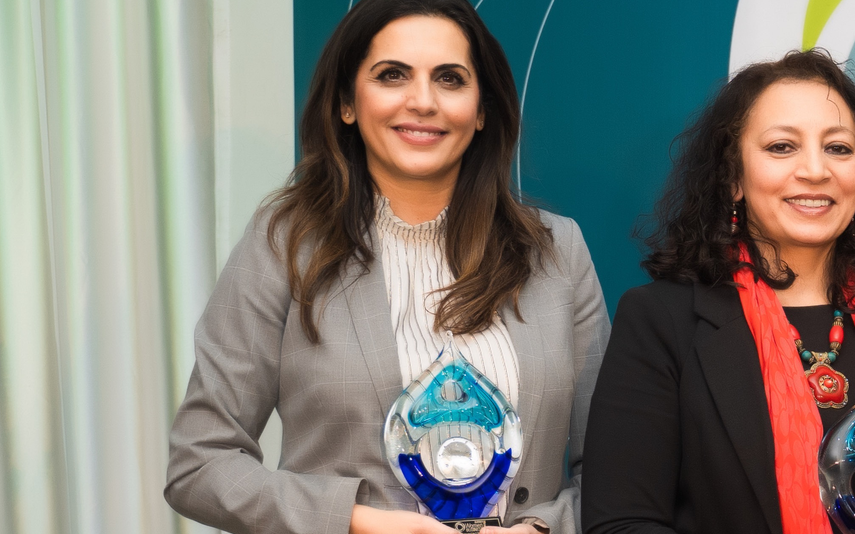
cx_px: 1183
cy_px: 598
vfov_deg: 12.8
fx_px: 2330
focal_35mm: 100
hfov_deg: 18.9
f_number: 3.2
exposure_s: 1/200
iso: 1600
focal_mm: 33
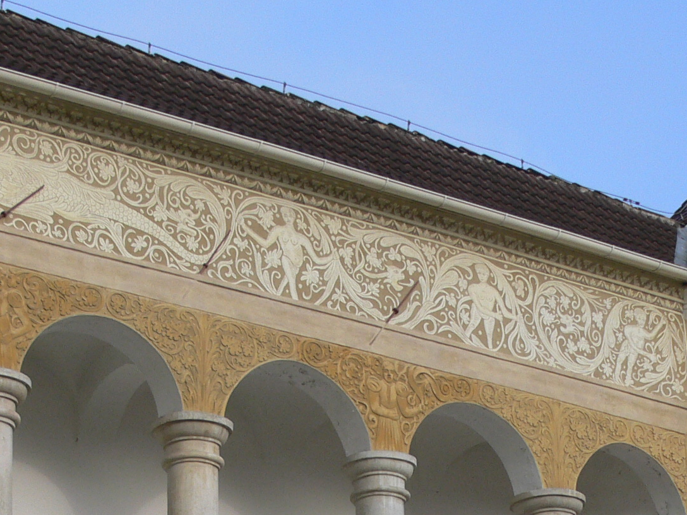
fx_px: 2084
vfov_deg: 13.4
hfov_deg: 18.7
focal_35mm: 105
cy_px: 746
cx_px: 315
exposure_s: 1/200
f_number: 5.6
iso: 80
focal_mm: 7.4
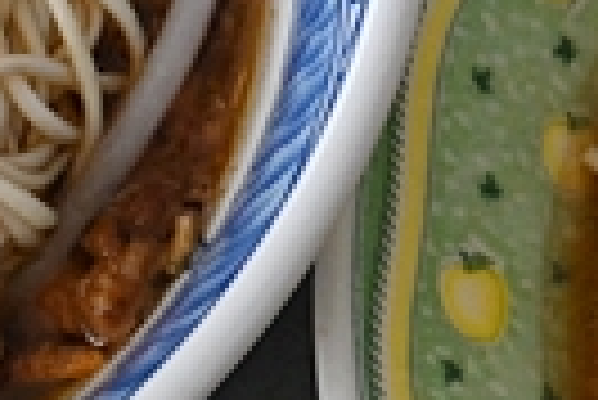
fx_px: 4373
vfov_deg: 5.2
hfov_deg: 7.4
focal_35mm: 263
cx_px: 1308
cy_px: -236
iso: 2500
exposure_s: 1/160
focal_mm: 35
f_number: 7.1
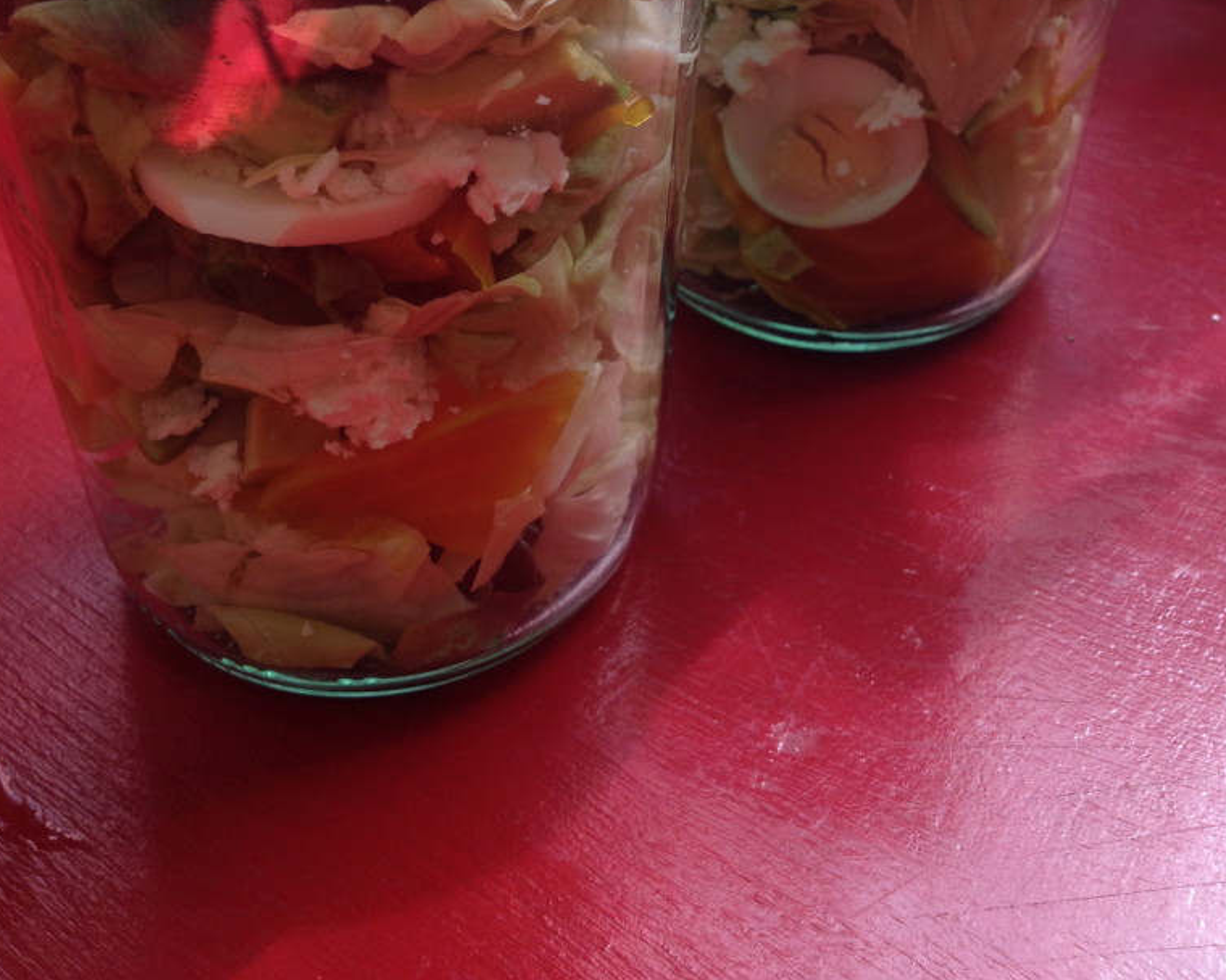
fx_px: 1669
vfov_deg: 31.6
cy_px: 156
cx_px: 610
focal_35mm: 46
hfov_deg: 40.3
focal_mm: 4.28
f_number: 2.4
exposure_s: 1/60
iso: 50
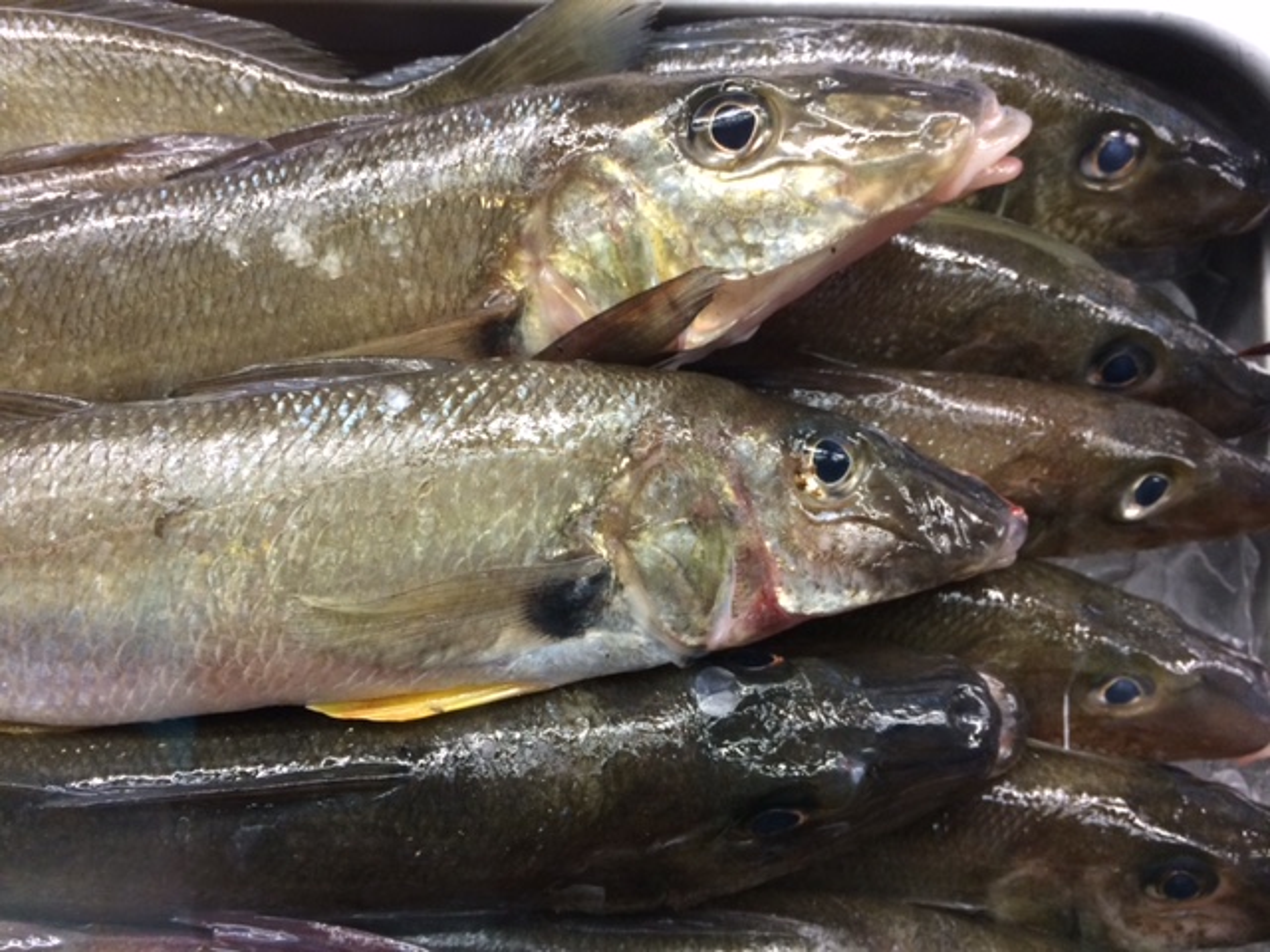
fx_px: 1101
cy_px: 476
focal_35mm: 30
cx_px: 635
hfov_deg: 60.0
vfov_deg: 46.8
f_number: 2.2
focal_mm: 4.12
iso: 200
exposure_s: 1/33
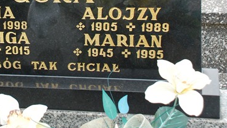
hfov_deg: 19.7
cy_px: -17
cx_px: 37
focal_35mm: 107
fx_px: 645
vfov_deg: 11.1
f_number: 6.3
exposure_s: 1/60
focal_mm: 31
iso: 800
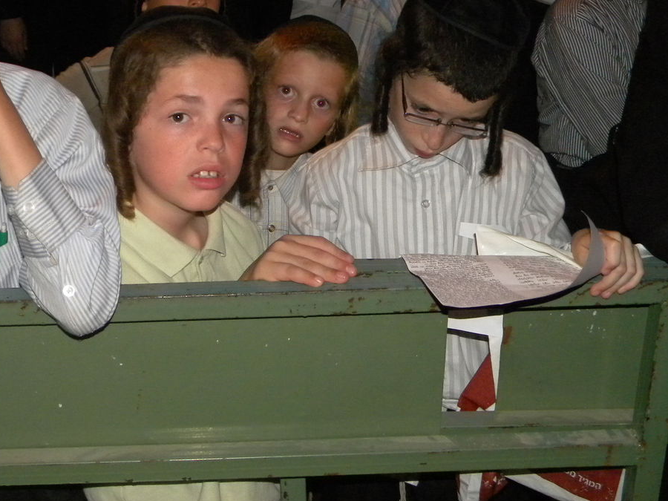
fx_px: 1081
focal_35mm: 56
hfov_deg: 33.7
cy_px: 206
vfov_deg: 26.1
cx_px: 177
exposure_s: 1/30
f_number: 3.7
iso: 400
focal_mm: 6.4
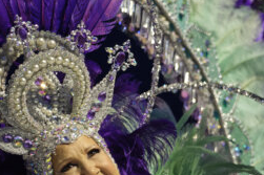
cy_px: 82
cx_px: 123
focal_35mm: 488
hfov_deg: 4.2
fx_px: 3576
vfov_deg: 2.8
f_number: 2.8
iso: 1250
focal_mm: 102.2
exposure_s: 1/320
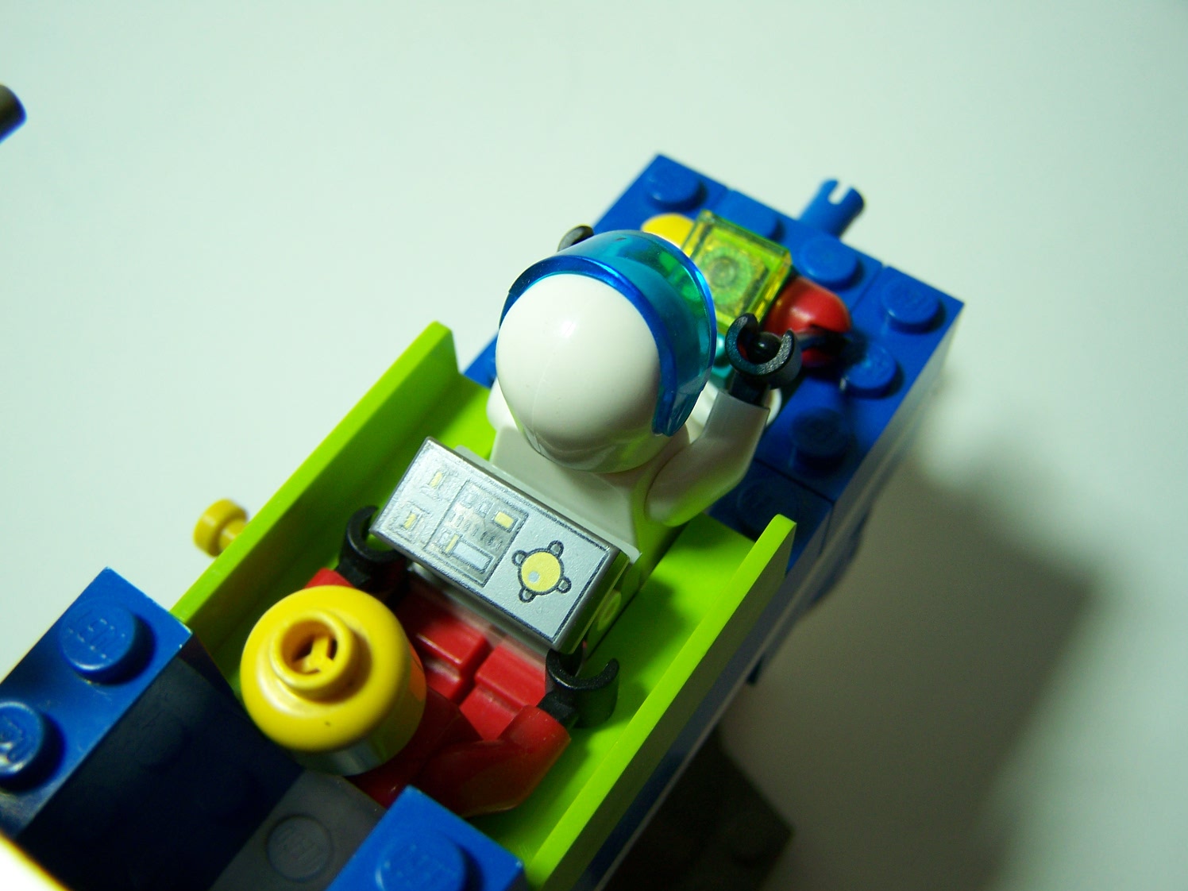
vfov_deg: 37.7
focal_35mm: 38
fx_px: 1304
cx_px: 594
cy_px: 446
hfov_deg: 49.0
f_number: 2.8
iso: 80
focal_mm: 6.3
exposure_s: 1/60
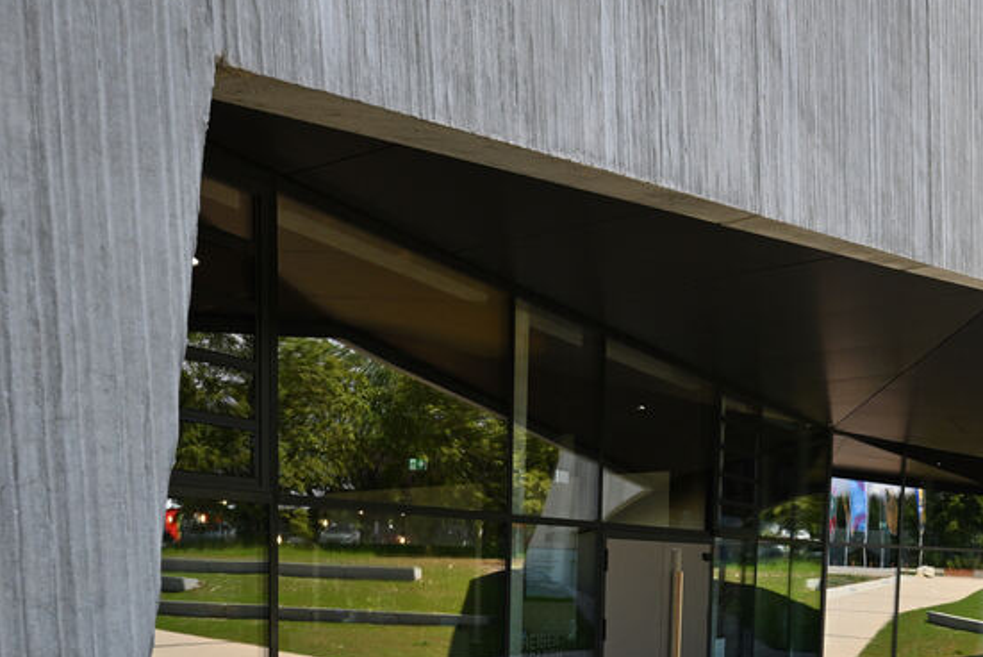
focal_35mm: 38
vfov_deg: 32.6
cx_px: 698
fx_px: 1041
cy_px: 634
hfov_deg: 49.2
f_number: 6.3
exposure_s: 1/800
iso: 500
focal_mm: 17.5
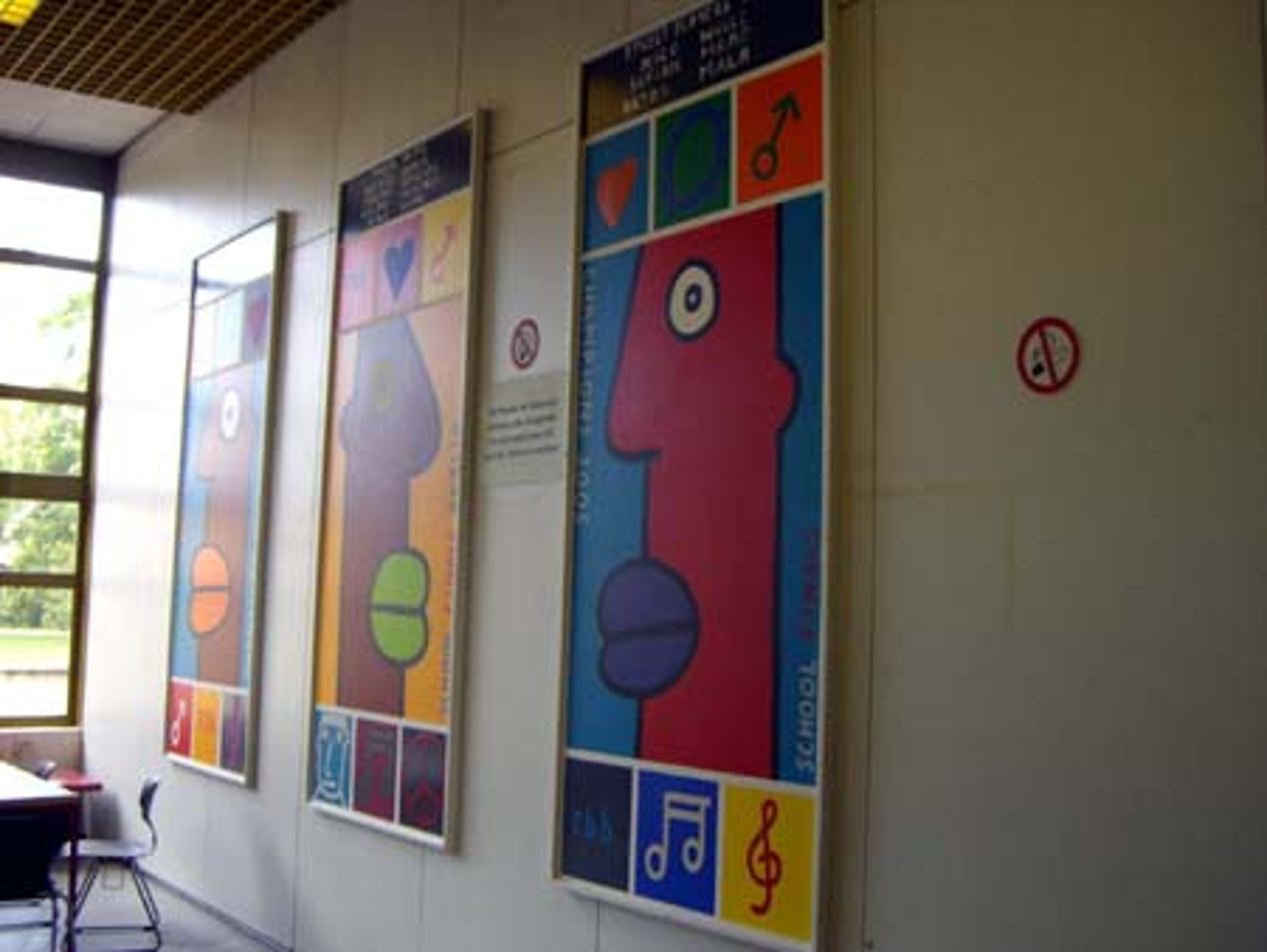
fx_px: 1392
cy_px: 476
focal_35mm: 38
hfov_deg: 49.0
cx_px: 634
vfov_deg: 37.8
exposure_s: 1/60
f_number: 2.7
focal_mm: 6.2
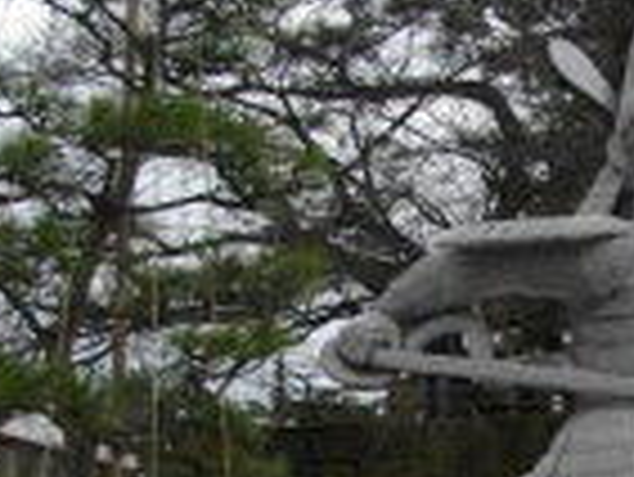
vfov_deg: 12.7
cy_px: 754
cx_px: 621
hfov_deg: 17.5
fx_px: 2016
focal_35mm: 110
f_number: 2.9
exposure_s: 1/125
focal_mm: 5.7
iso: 100
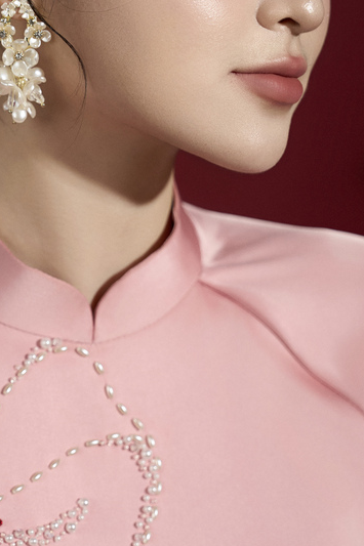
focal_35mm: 161
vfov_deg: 12.8
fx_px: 2443
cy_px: 238
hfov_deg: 8.5
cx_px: 21
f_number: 3.2
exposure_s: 1/250
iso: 200
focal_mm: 67
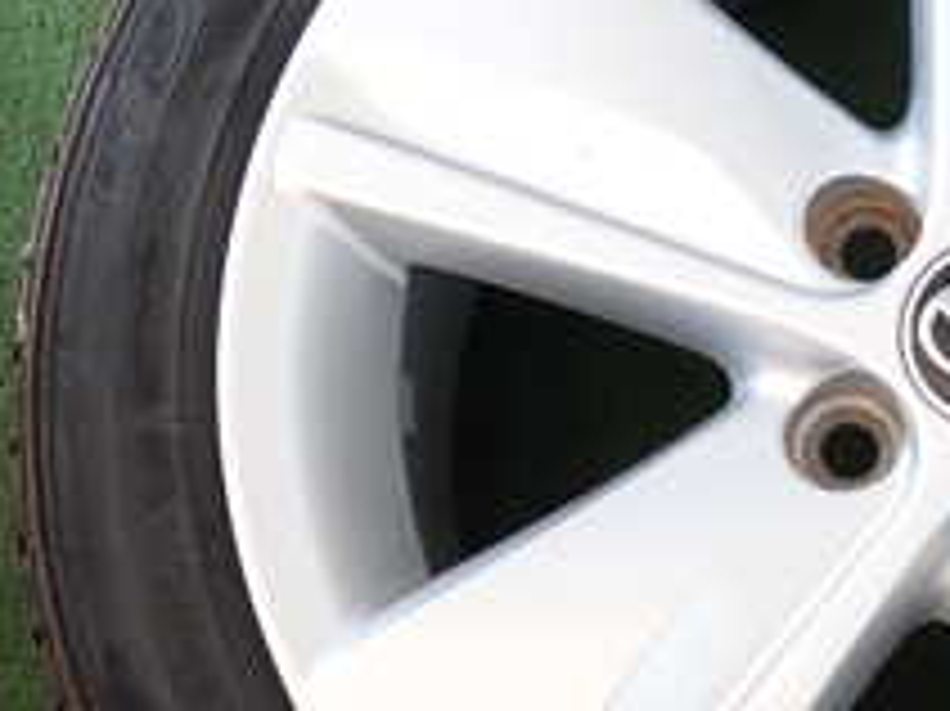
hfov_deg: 25.4
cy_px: 428
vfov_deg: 20.7
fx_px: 1947
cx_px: 1054
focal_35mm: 71
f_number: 2
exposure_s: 1/60
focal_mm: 4.5
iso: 100
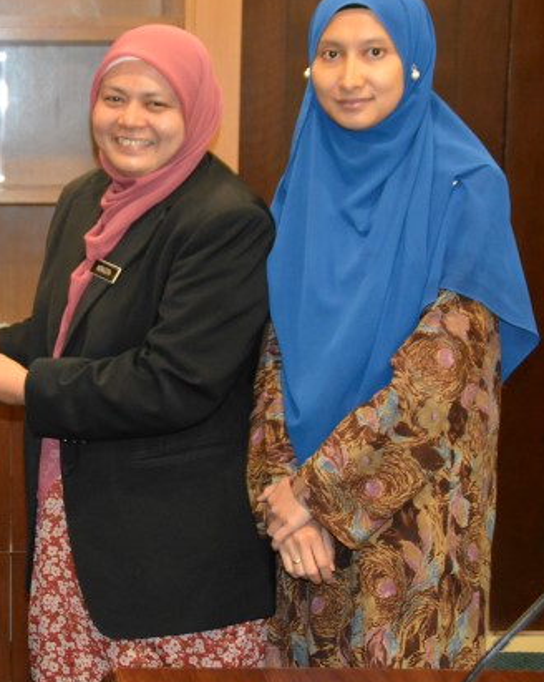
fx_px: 1391
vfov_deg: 27.5
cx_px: 10
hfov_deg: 21.4
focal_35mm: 69
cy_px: 287
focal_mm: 28
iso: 3200
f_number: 4
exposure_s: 1/60
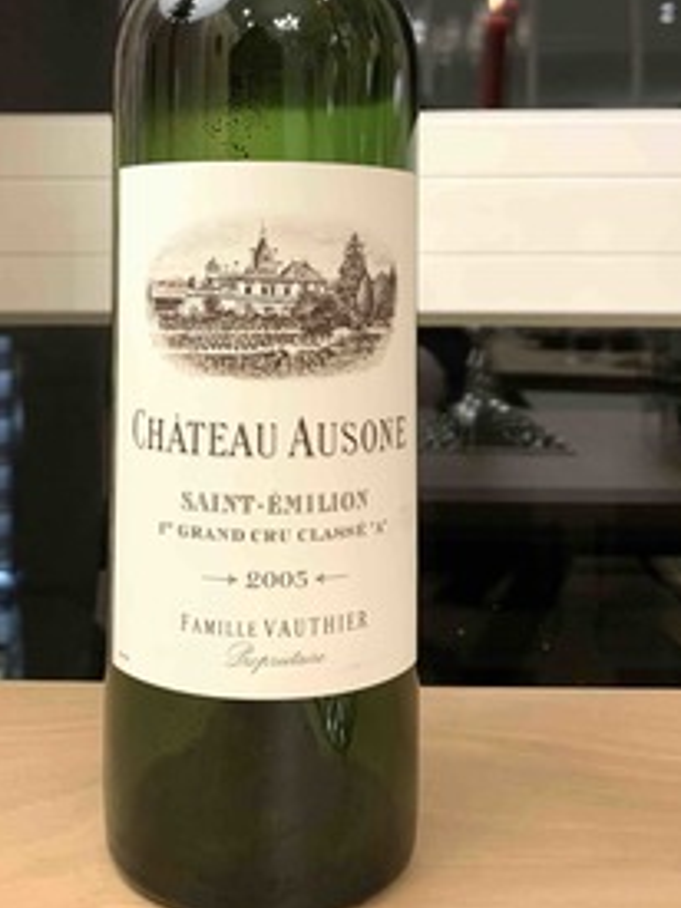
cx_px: 263
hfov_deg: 35.0
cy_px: 256
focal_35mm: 41
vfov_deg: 44.6
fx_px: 1076
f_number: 1.8
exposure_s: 1/50
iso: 200
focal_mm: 4.25
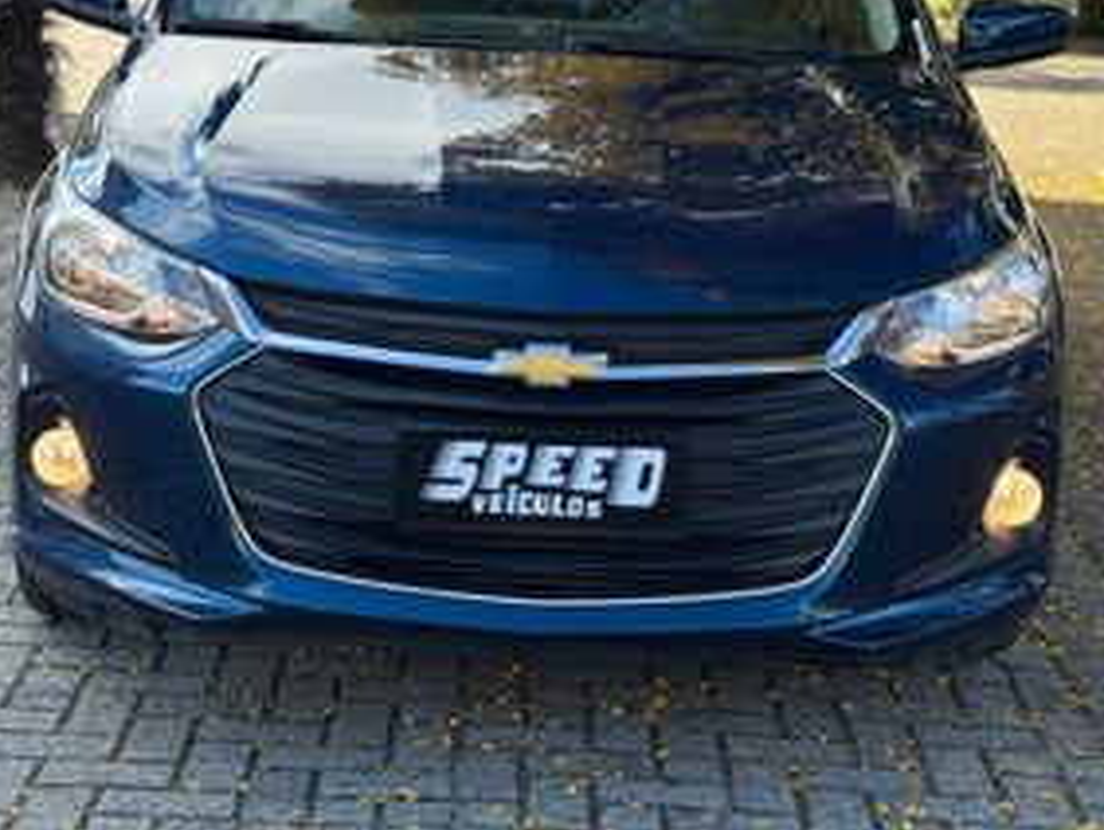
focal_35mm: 80
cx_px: 525
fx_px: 2554
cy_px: 180
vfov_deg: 18.3
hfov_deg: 24.4
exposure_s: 1/1152
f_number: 1.78
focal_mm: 6.76
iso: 64
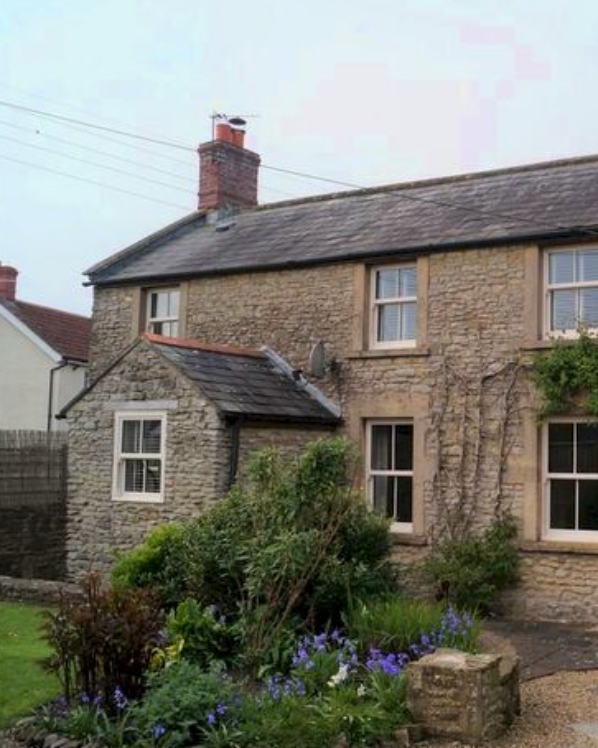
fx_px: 863
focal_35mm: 39
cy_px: 373
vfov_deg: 46.9
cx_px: 568
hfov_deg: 35.3
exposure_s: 1/100
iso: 100
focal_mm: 18
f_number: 11
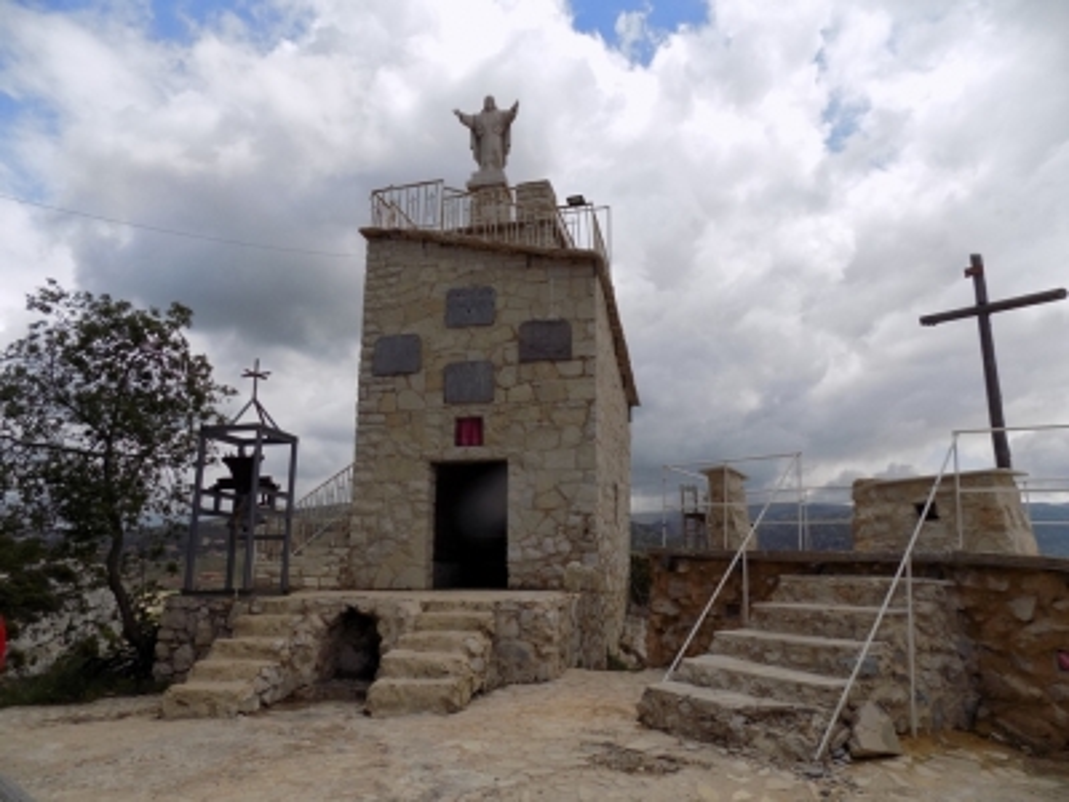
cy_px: 401
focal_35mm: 23
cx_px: 534
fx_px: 710
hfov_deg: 73.9
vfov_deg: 58.9
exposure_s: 1/160
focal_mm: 4
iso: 80
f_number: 9.9
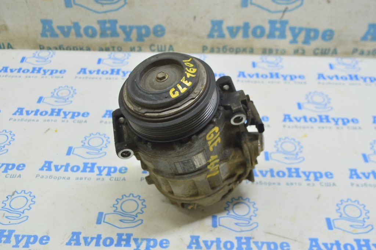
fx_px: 454
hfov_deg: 45.0
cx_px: 188
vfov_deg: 30.8
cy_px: 125
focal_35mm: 44
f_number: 5.6
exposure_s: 1/20
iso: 400
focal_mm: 29
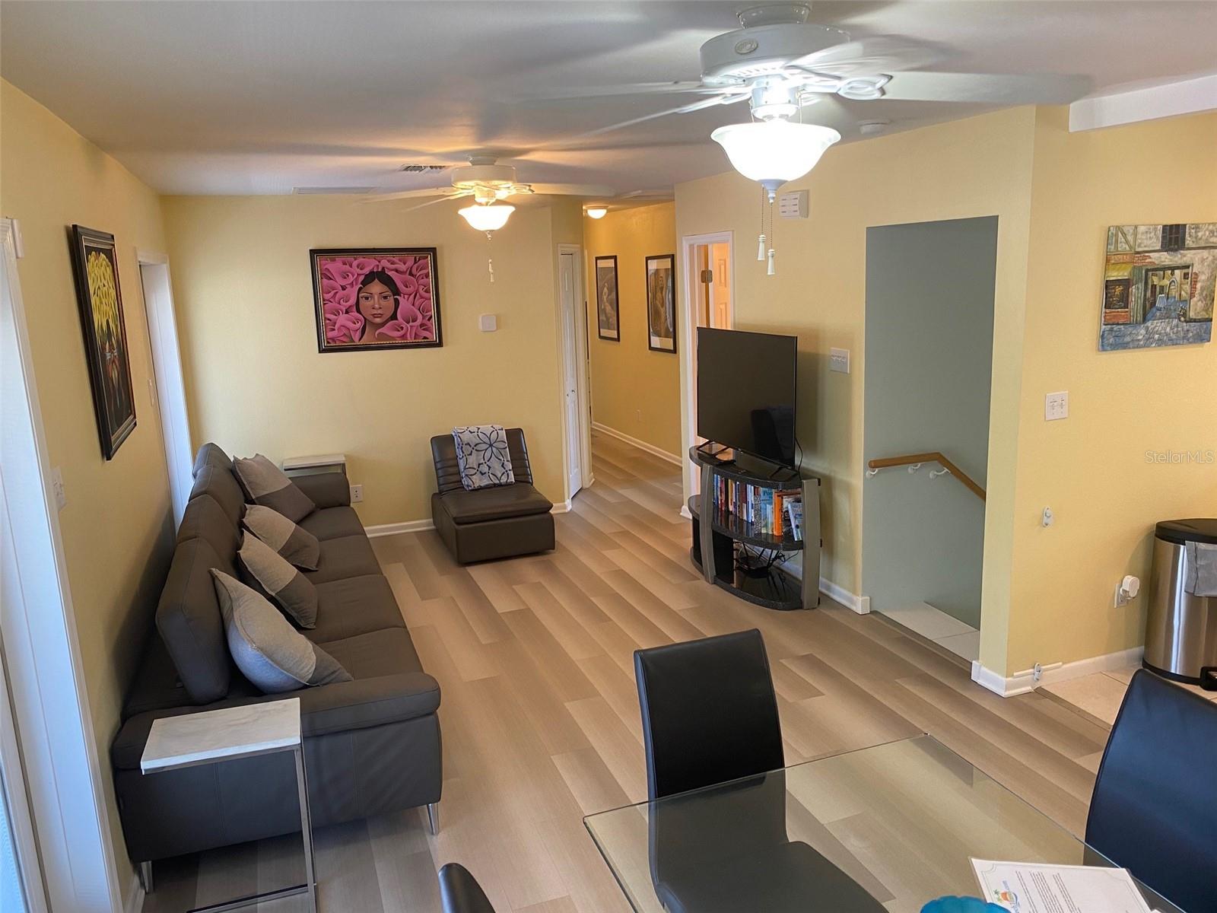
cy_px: 456
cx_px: 608
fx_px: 914
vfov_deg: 53.1
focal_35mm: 26
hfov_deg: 67.3
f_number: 1.8
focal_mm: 4.25
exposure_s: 1/60
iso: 80
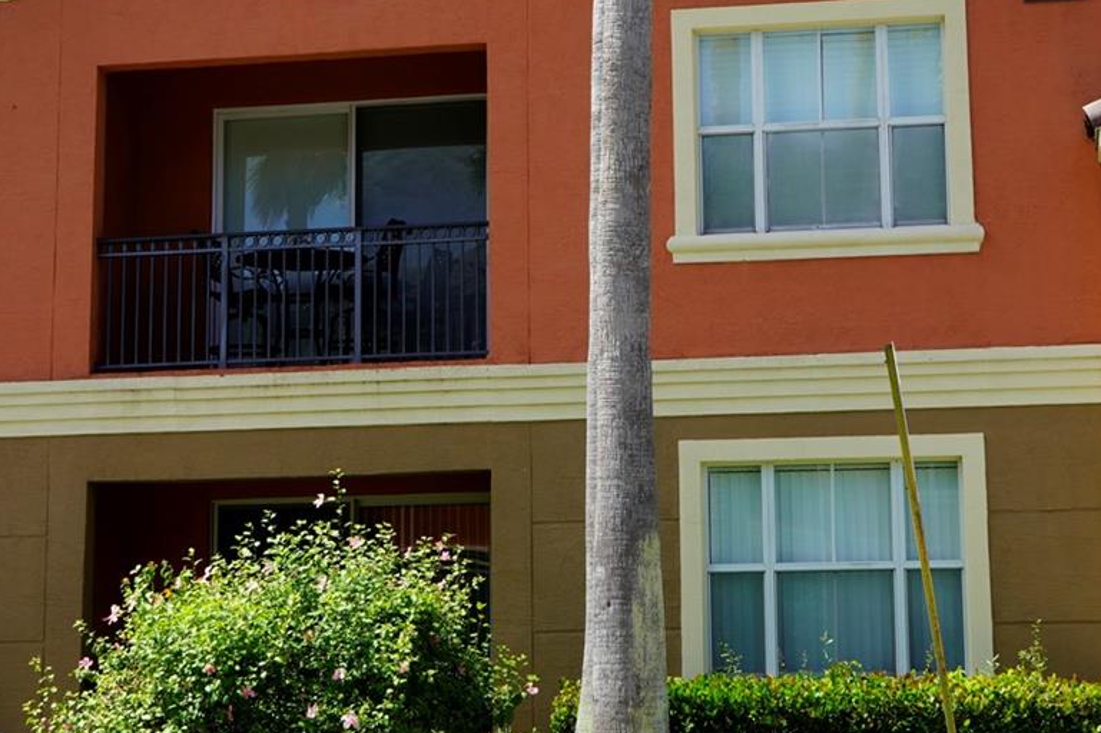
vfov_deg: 17.6
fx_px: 2354
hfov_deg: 26.3
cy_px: 199
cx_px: 636
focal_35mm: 77
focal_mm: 37
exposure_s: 1/125
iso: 100
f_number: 9
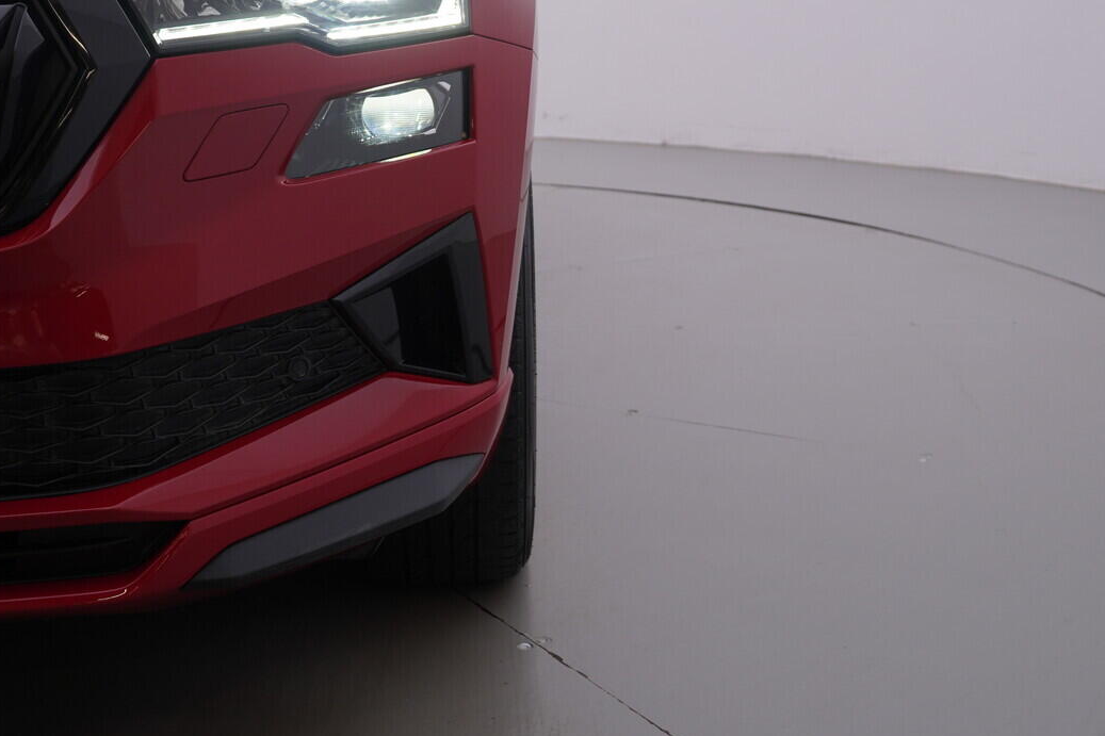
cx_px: 551
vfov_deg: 26.8
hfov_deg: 39.6
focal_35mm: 50
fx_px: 1534
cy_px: 230
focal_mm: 24
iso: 125
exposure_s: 1/100
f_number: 4.5
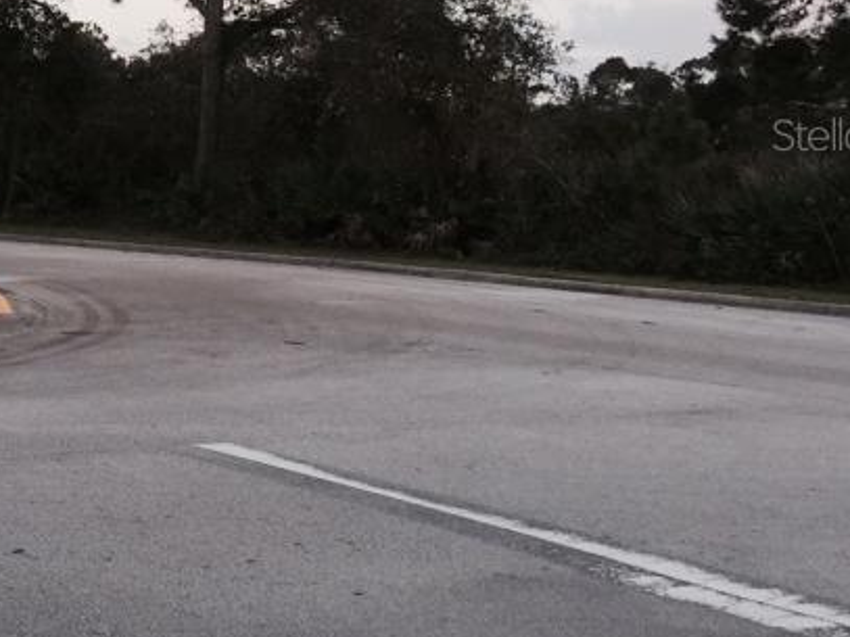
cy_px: 134
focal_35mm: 73
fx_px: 1792
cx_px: -100
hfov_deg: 24.7
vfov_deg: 20.0
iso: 32
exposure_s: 1/136
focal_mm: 4.15
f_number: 2.2
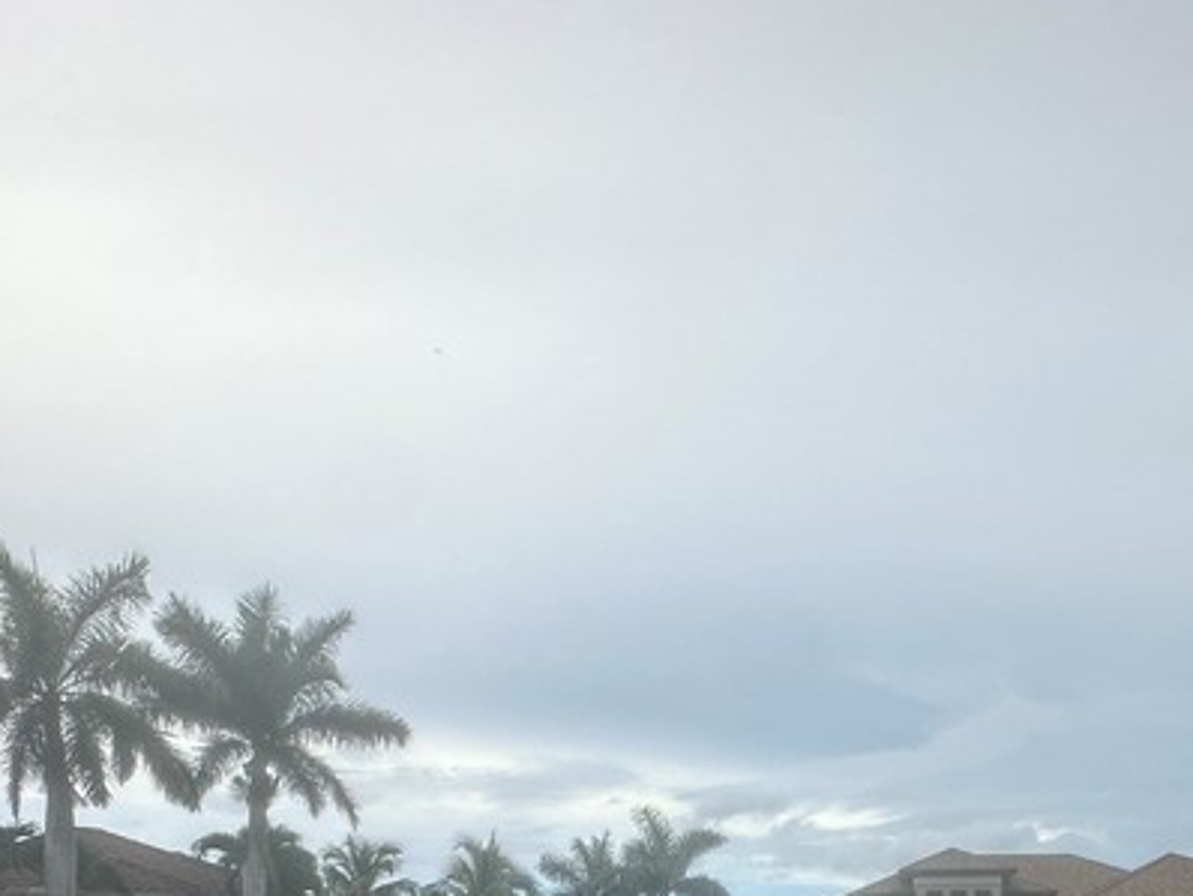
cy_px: 980
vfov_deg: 34.4
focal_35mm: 36
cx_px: 941
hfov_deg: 48.6
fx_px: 1241
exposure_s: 1/1575
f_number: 2.2
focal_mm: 2.22
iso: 50
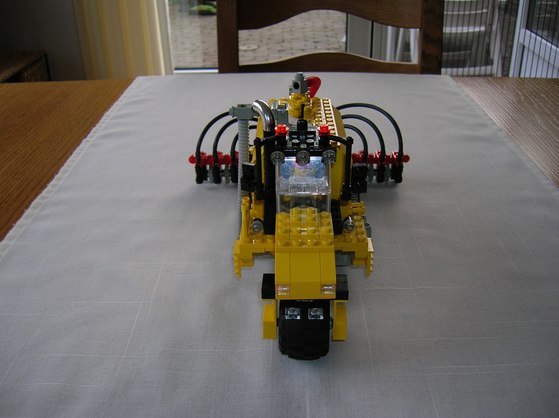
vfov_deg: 41.7
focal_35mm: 34
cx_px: 280
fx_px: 549
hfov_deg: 54.0
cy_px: 209
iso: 50
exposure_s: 1/30
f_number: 2.9
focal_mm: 5.7
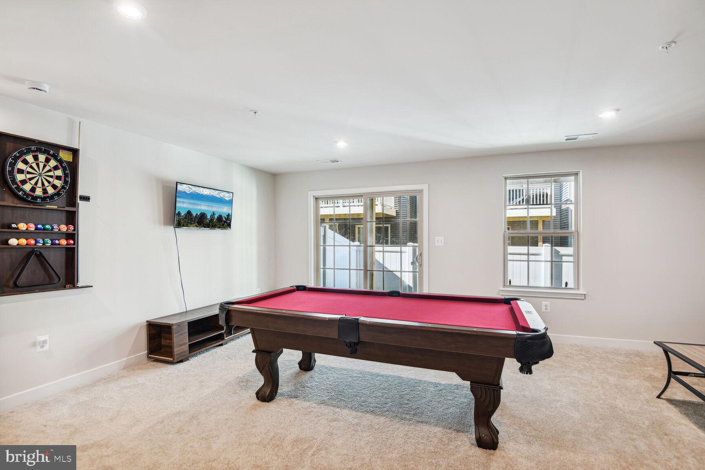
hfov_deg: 96.7
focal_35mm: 16
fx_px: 313
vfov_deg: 73.7
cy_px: 235
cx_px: 352
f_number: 8
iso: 200
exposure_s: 1/15
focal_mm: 16
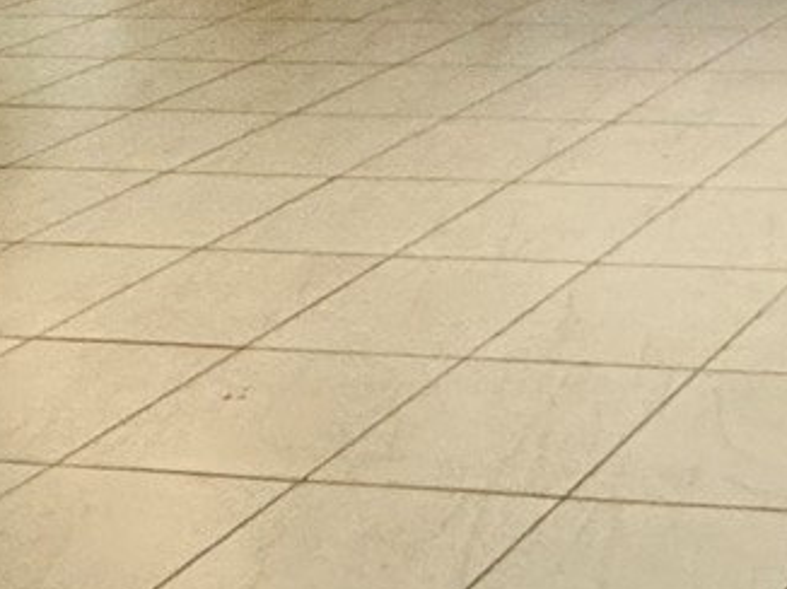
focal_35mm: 88
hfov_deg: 19.2
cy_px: -130
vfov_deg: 16.1
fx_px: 1999
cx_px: 1222
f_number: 2.2
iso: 320
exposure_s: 1/120
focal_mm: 2.22
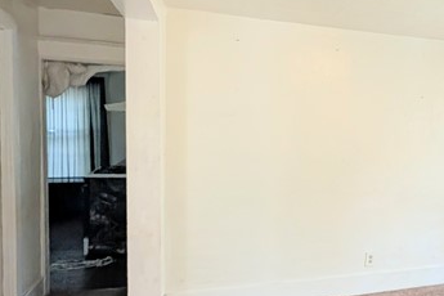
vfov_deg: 35.9
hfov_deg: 44.3
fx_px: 456
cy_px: 156
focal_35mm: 37
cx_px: 443
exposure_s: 1/75.5
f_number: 1.7
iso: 52
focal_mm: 2.02
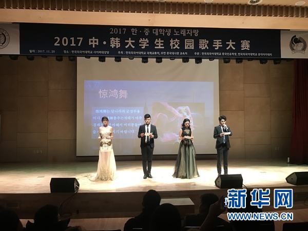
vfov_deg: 49.7
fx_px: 249
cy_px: 116
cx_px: 154
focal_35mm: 28
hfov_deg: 63.4
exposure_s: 1/15
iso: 50
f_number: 1.8
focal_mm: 3.99
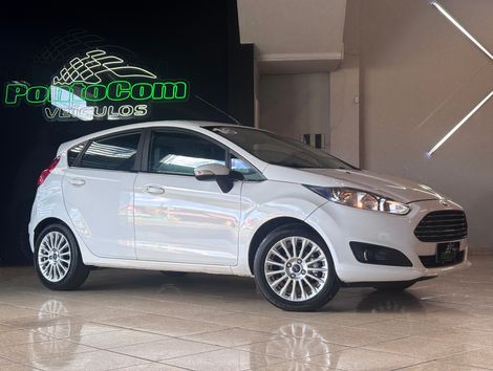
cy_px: 186
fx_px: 742
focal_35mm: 52
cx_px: 246
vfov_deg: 28.1
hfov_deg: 36.8
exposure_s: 1/120
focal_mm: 5.96
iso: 50
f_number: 1.6
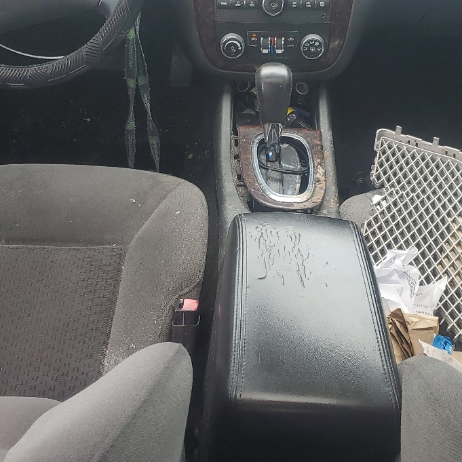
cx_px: 250
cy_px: 201
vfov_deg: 31.6
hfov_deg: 31.6
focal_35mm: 54
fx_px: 815
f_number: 1.5
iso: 50
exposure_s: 1/250
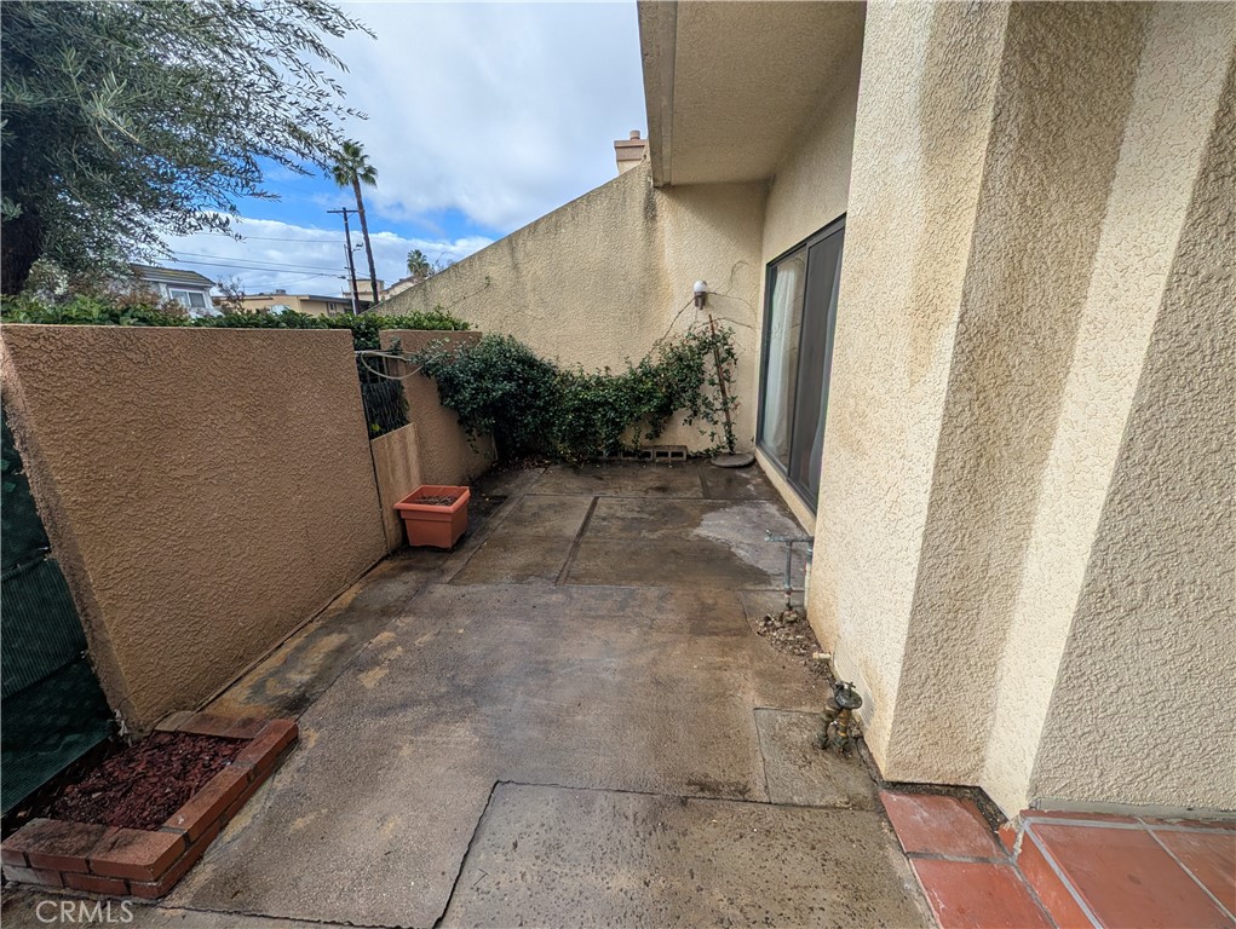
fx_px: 429
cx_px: 618
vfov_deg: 94.6
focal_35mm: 12
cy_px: 464
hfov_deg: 110.5
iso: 53
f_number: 1.7
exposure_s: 1/2660
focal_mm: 2.02
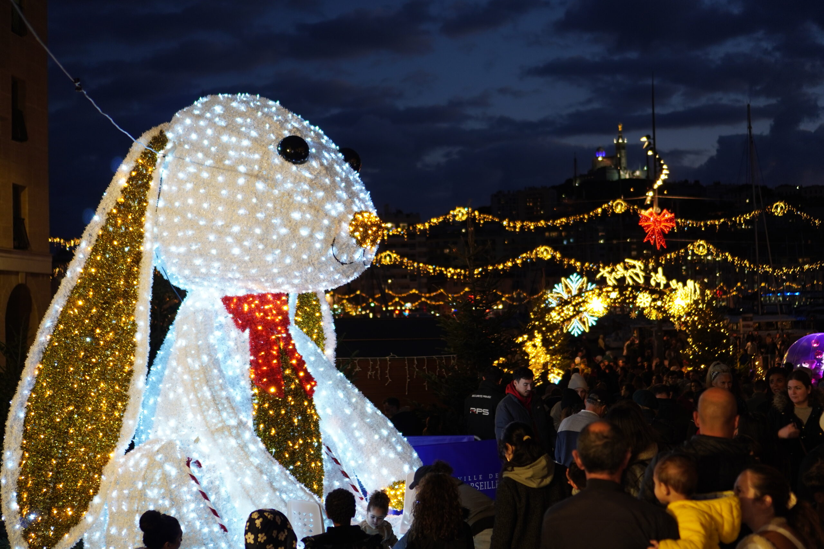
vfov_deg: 25.8
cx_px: 412
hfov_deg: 37.8
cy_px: 274
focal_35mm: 52
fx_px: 1202
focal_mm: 35
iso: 250
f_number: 1.8
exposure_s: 1/60
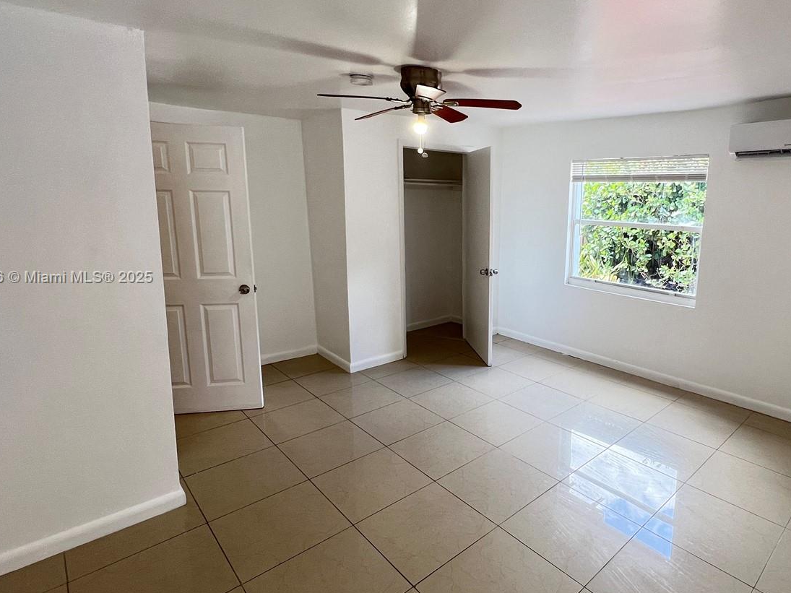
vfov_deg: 68.6
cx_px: 499
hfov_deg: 82.9
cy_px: 278
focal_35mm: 19
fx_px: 434
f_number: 1.8
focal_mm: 1.57
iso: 80
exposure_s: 1/120
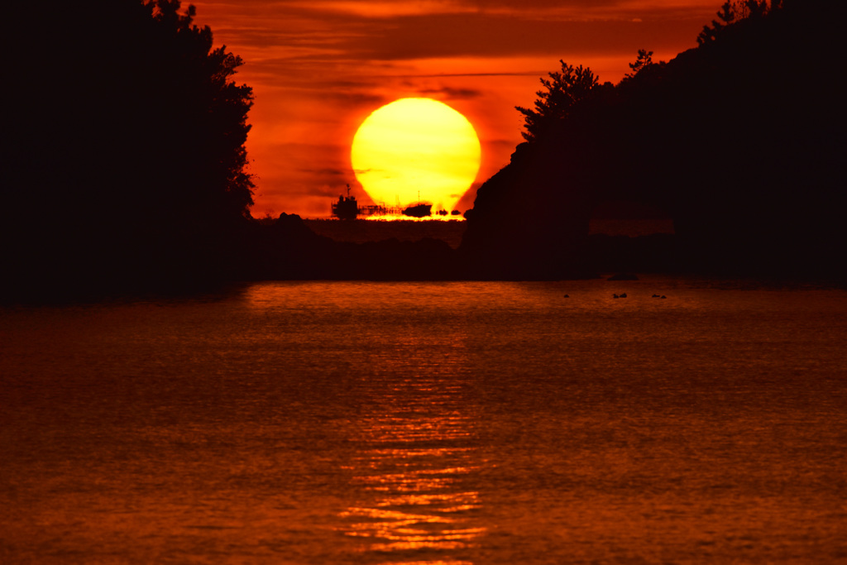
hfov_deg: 3.4
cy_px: 282
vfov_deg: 2.3
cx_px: 424
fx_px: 14118
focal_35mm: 600
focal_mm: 600
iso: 80
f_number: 16
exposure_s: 1/2000
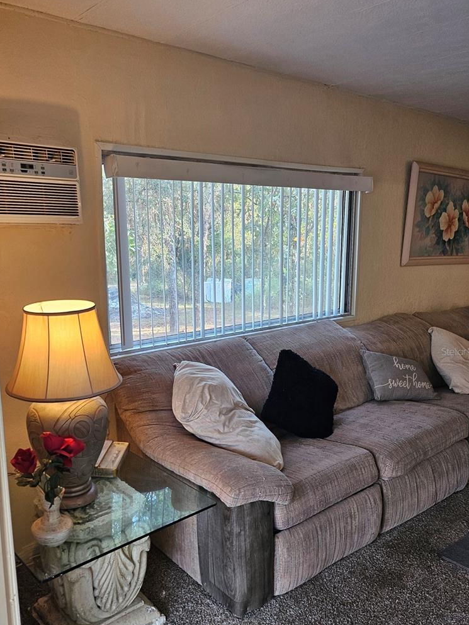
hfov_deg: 48.1
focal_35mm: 29
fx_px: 524
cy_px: 351
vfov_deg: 61.5
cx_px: 203
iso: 125
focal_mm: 5
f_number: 1.8
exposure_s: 1/120
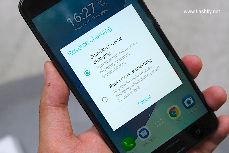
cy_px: 76
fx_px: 267
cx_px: 114
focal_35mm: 42
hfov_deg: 46.4
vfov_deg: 31.9
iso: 400
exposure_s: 1/105
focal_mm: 28.2
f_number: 4.5
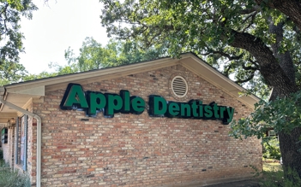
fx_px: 238
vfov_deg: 42.5
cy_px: 125
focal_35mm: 29
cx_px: 142
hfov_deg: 64.6
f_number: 1.78
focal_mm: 6.86
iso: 80
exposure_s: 1/417
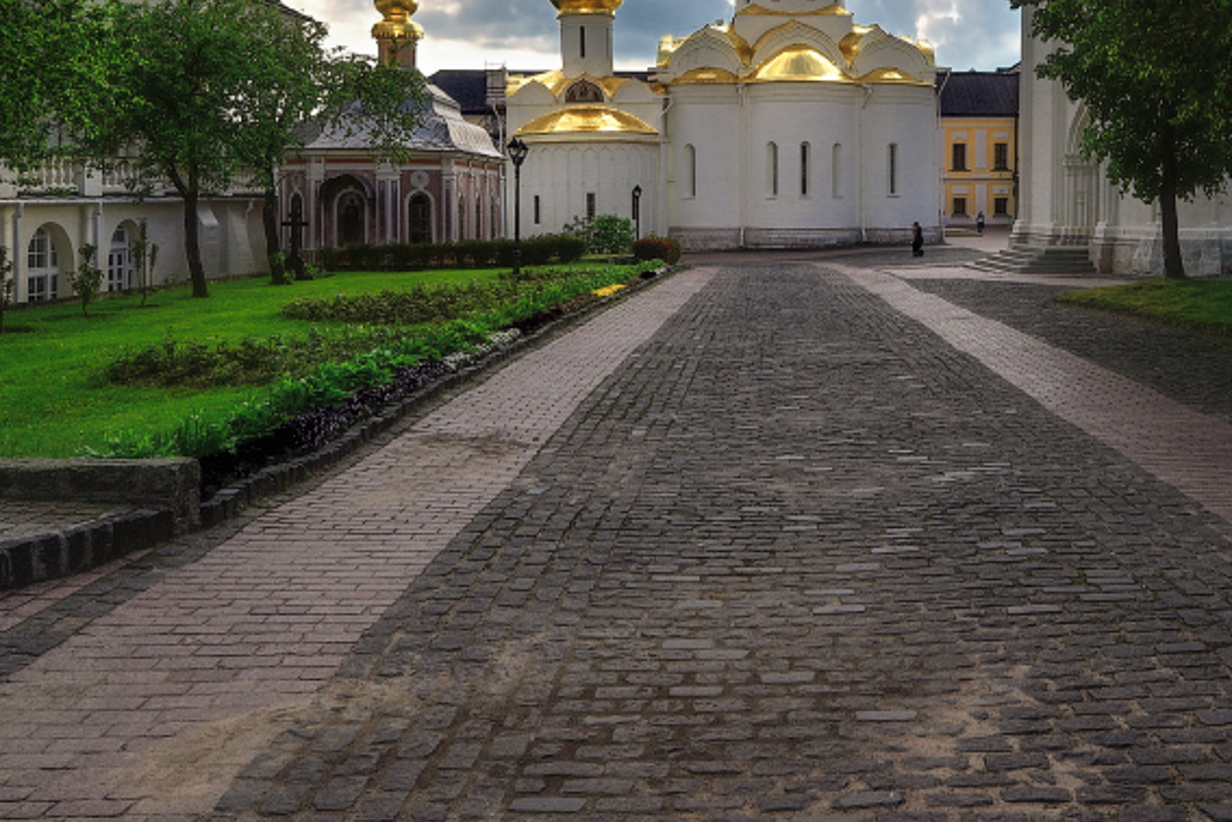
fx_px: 1308
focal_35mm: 38
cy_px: 3
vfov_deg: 32.2
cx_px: 797
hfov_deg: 49.7
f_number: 8
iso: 100
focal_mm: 15.5
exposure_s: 1/320
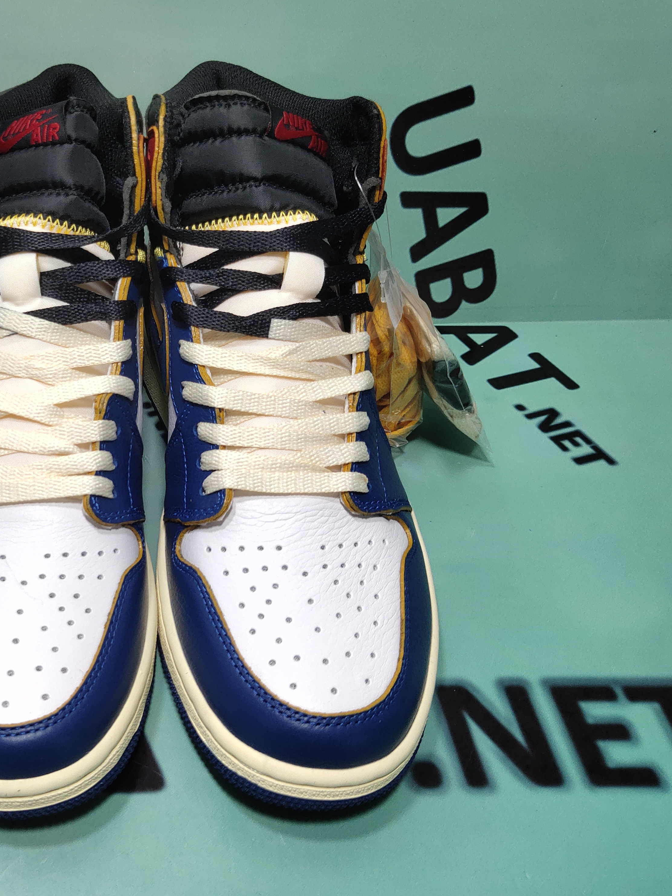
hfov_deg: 33.9
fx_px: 1061
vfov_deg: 45.8
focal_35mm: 41
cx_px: 121
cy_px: 456
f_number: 1.79
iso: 87
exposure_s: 1/100
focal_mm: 4.35
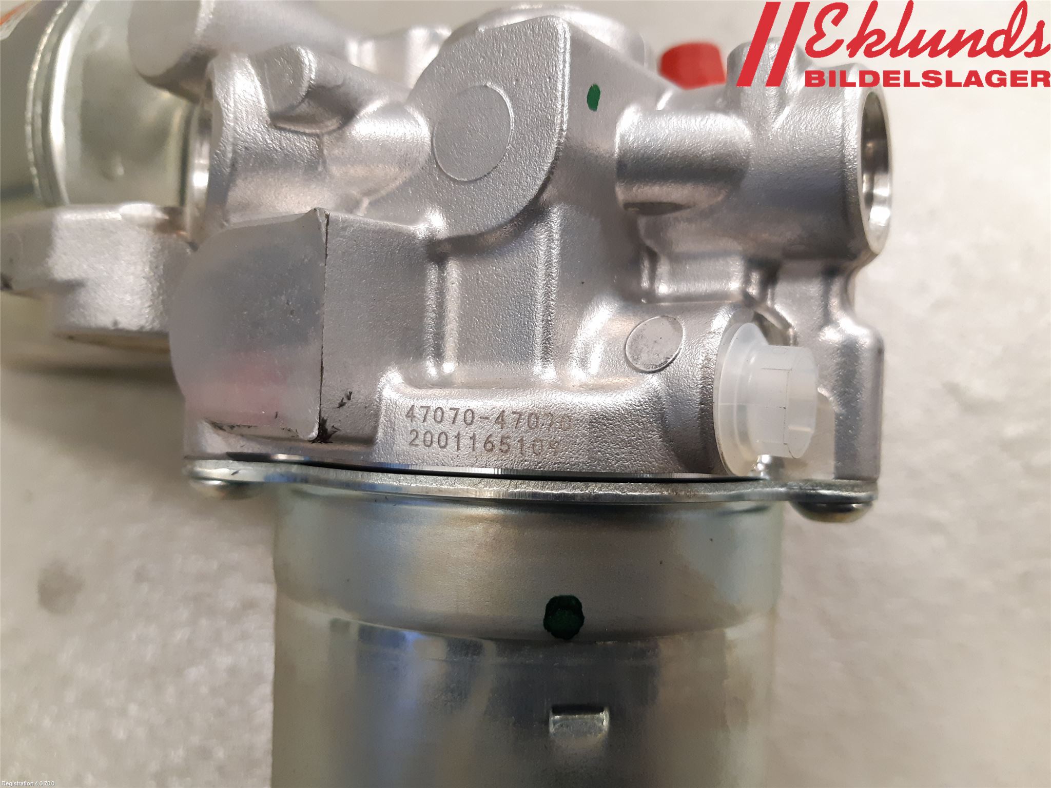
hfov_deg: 67.3
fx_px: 789
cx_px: 526
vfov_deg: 53.1
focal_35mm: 26
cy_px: 394
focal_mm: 3.93
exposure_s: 1/50
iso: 250
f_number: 1.7
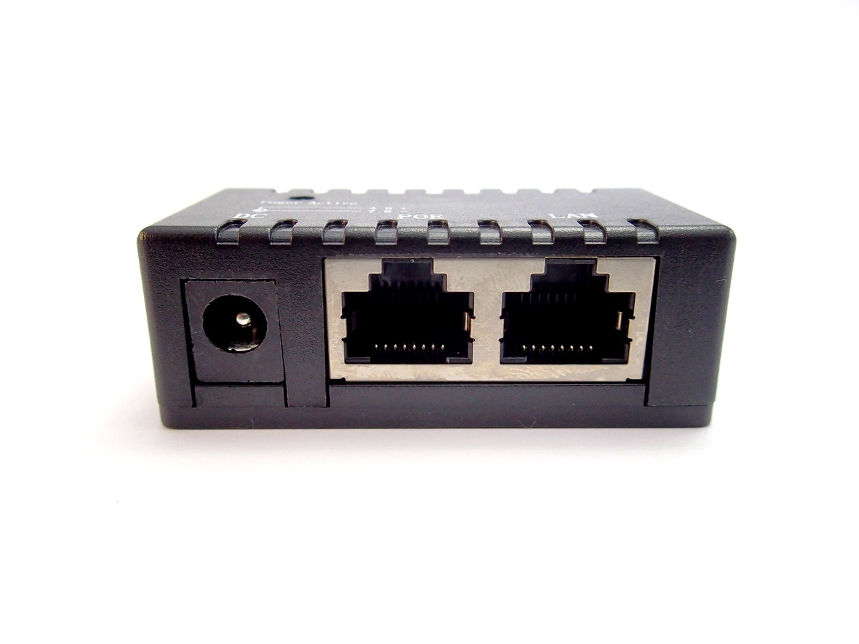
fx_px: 620
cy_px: 322
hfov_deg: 69.4
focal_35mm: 25
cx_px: 430
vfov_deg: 54.9
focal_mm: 4.5
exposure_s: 1/30
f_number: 2.8
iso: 320
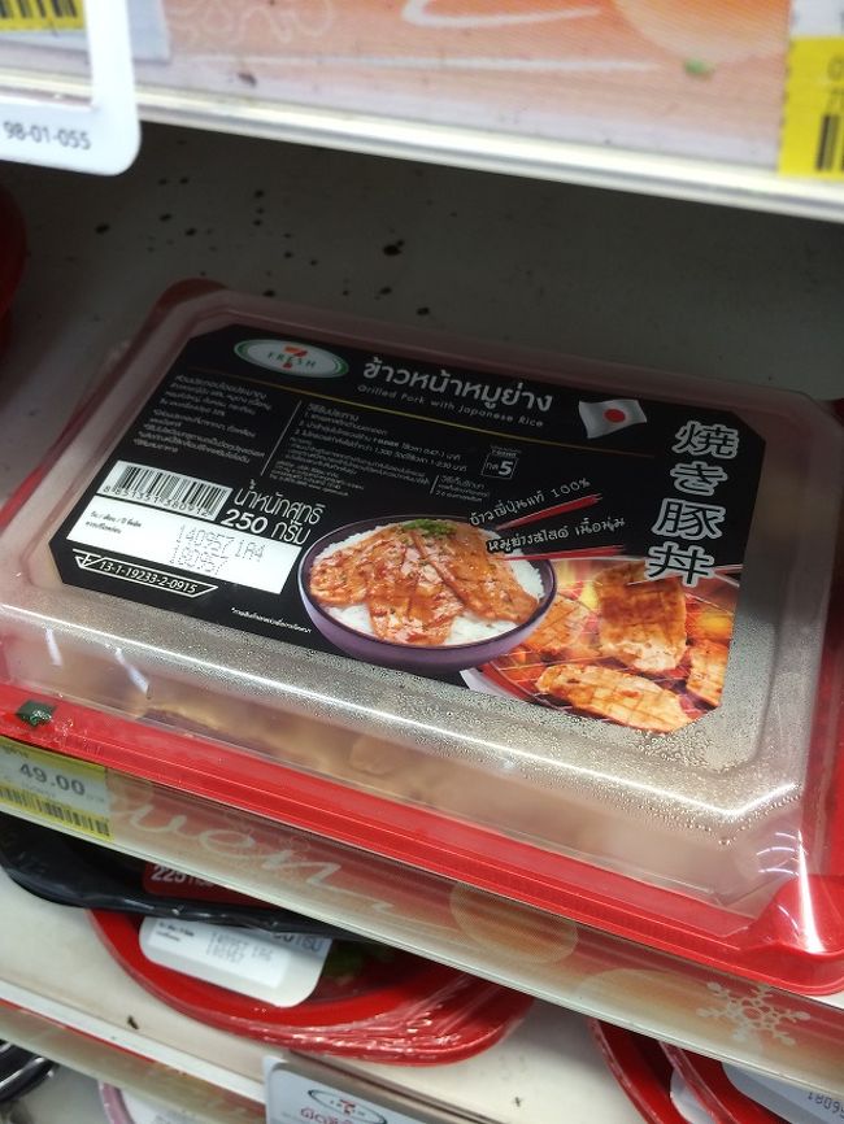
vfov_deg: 60.0
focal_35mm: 30
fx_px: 975
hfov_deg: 46.8
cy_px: 562
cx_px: 422
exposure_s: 1/30
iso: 32
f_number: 2.2
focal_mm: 4.12
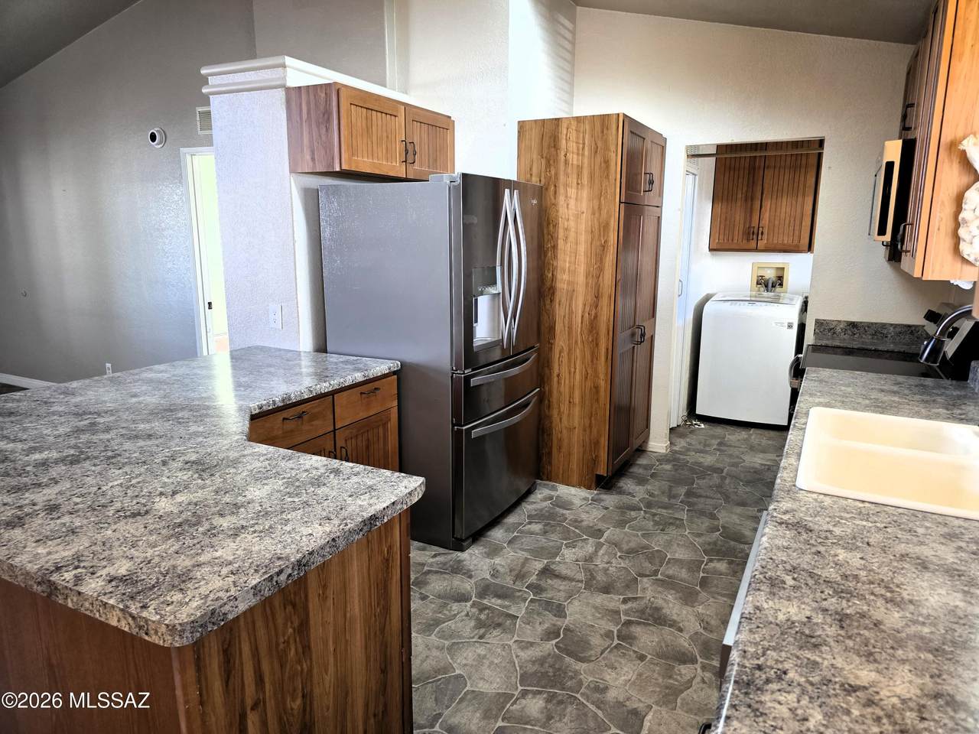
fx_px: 650
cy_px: 367
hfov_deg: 73.9
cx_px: 490
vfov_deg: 58.9
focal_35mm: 23
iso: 250
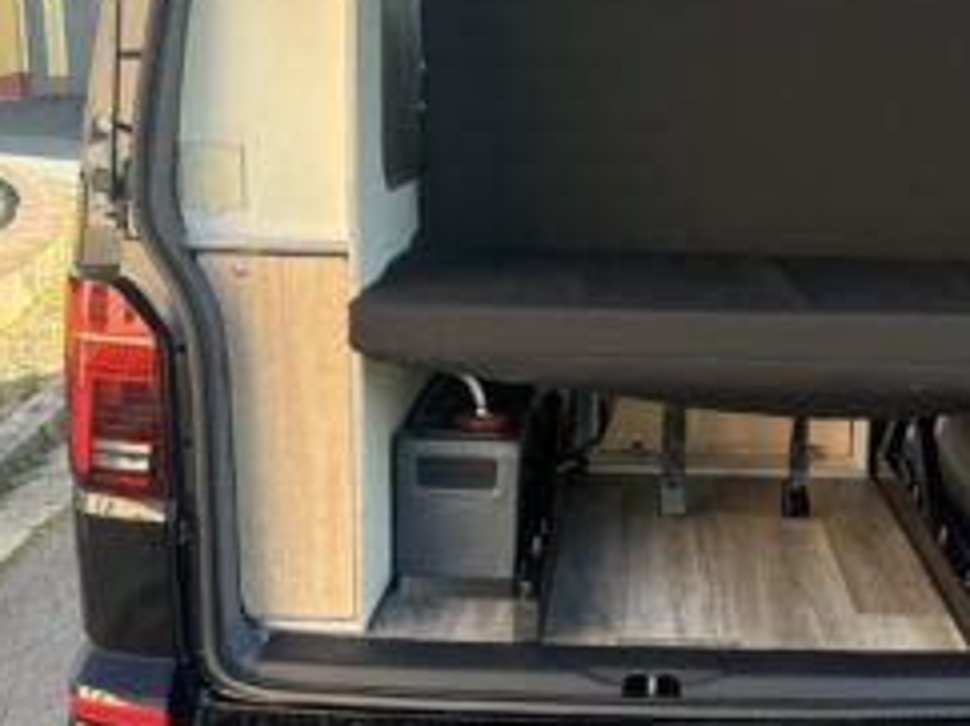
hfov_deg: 43.2
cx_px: 653
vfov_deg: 33.4
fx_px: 1204
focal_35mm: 43
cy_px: 445
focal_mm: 5.96
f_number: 1.6
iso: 40
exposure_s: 1/245
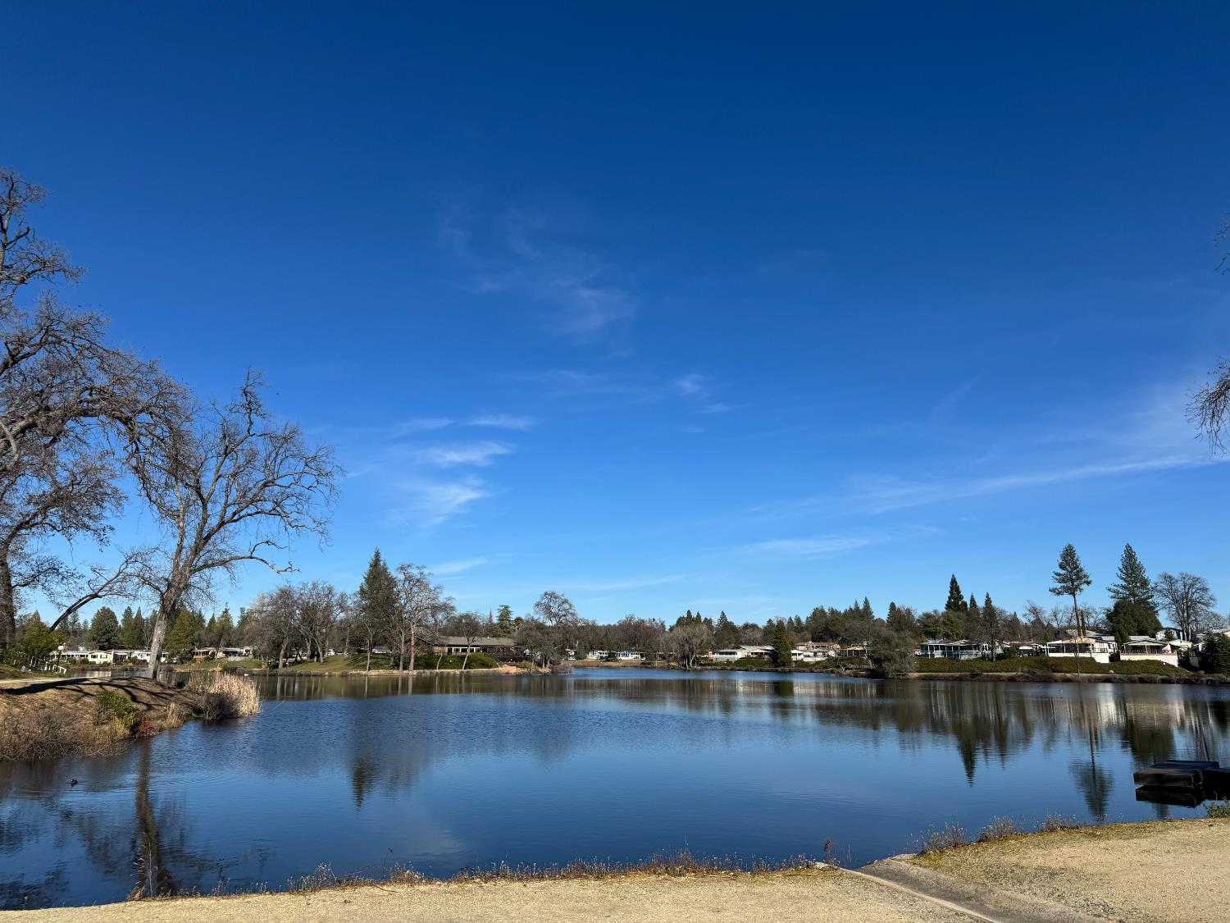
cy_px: 462
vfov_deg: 56.8
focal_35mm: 24
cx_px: 615
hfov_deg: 71.6
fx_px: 853
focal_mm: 6.76
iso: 80
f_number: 1.78
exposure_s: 1/7092
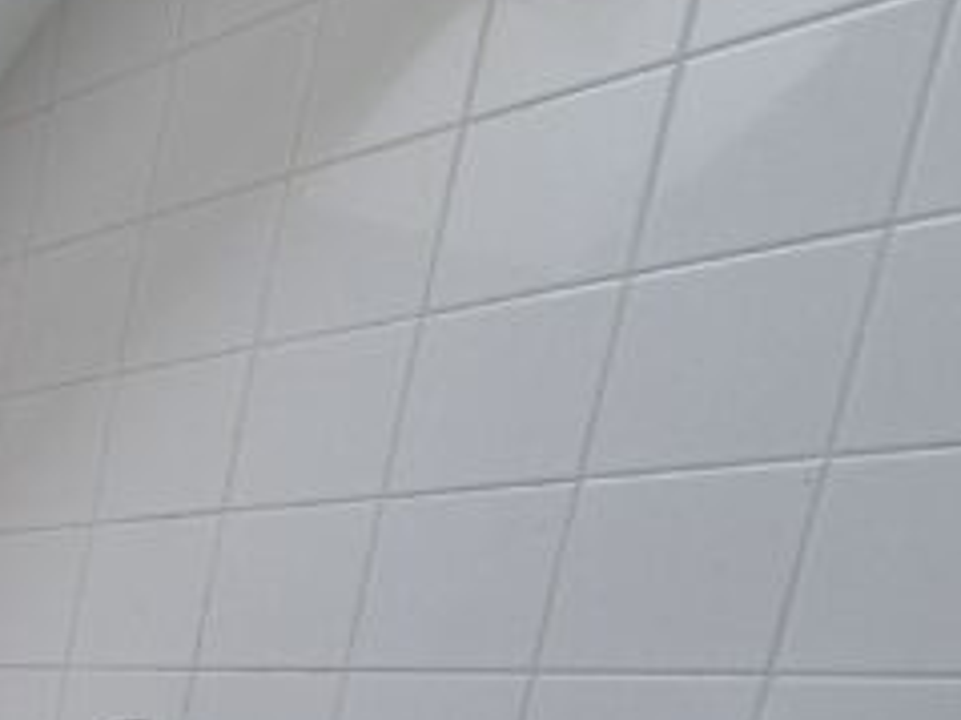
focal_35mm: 49
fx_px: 1360
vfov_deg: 24.2
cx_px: -736
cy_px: 1040
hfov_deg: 22.9
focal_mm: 2.2
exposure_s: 1/50
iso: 160
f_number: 2.2
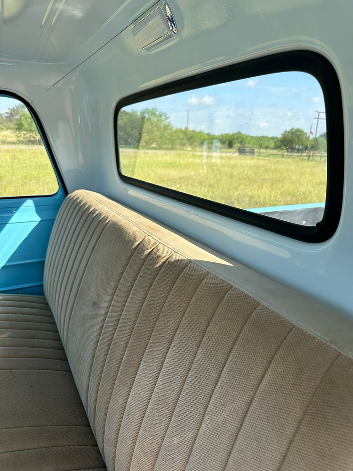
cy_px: 236
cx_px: 176
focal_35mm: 24
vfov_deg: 71.6
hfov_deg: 56.8
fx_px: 326
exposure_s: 1/1613
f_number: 1.78
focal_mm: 6.86
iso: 80
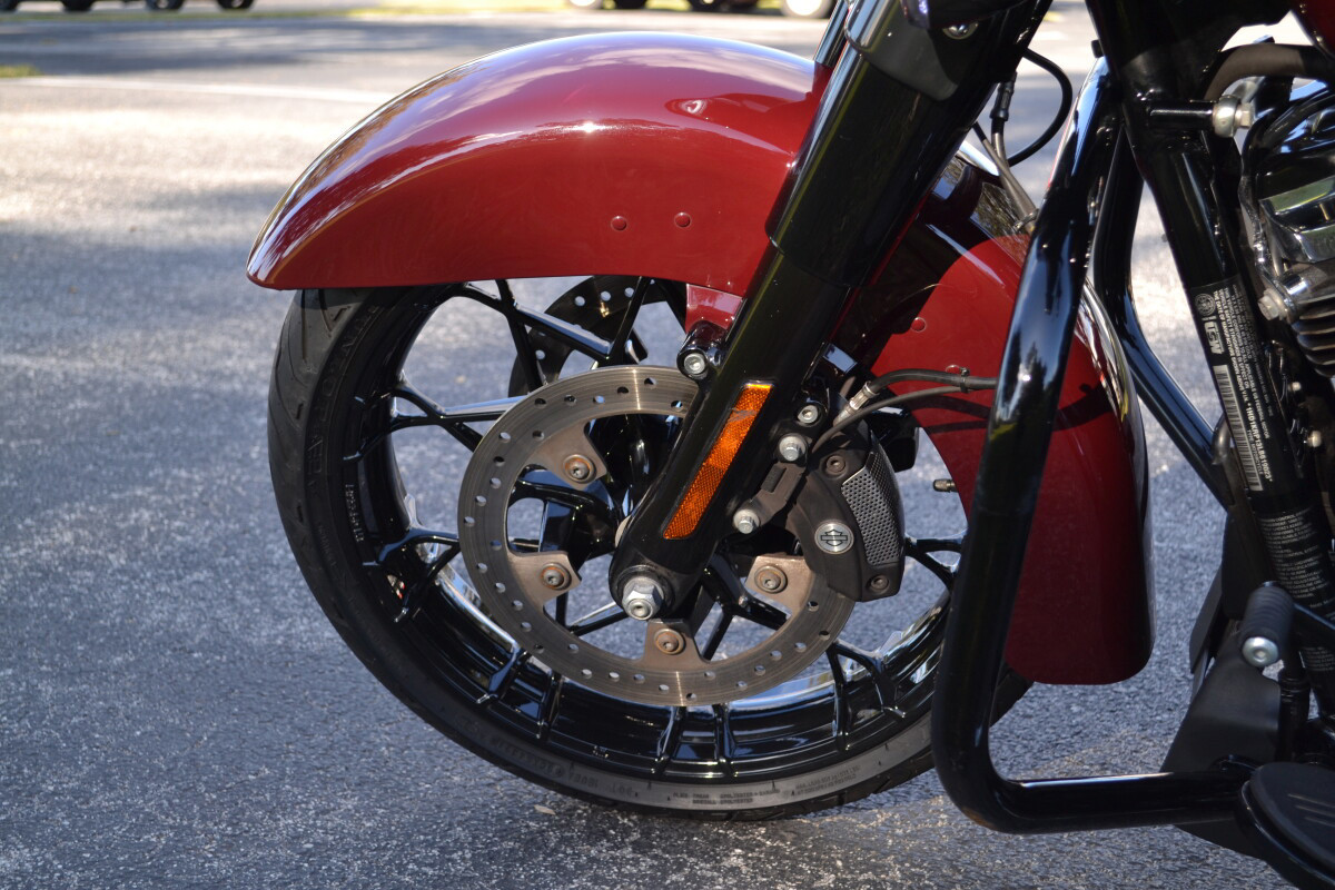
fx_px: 2002
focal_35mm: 54
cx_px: 668
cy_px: 445
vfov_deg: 25.1
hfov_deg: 36.9
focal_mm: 36
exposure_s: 1/125
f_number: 5.6
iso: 180
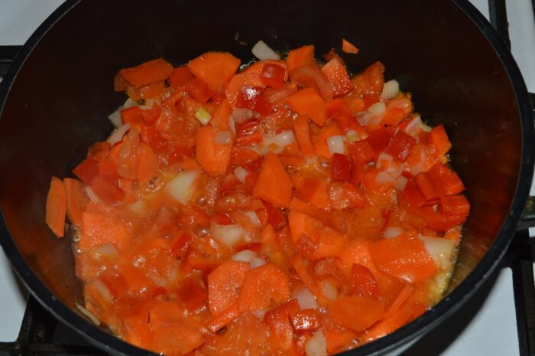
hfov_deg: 38.9
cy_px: 178
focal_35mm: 51
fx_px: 757
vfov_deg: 26.4
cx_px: 268
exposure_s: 1/60
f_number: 8
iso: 100
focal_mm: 34
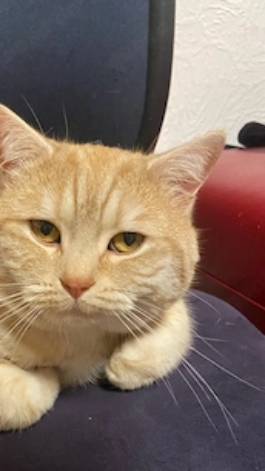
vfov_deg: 53.5
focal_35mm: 37
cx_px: 68
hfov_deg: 31.4
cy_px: 292
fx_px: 462
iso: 500
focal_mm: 4.25
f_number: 1.8
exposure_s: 1/50
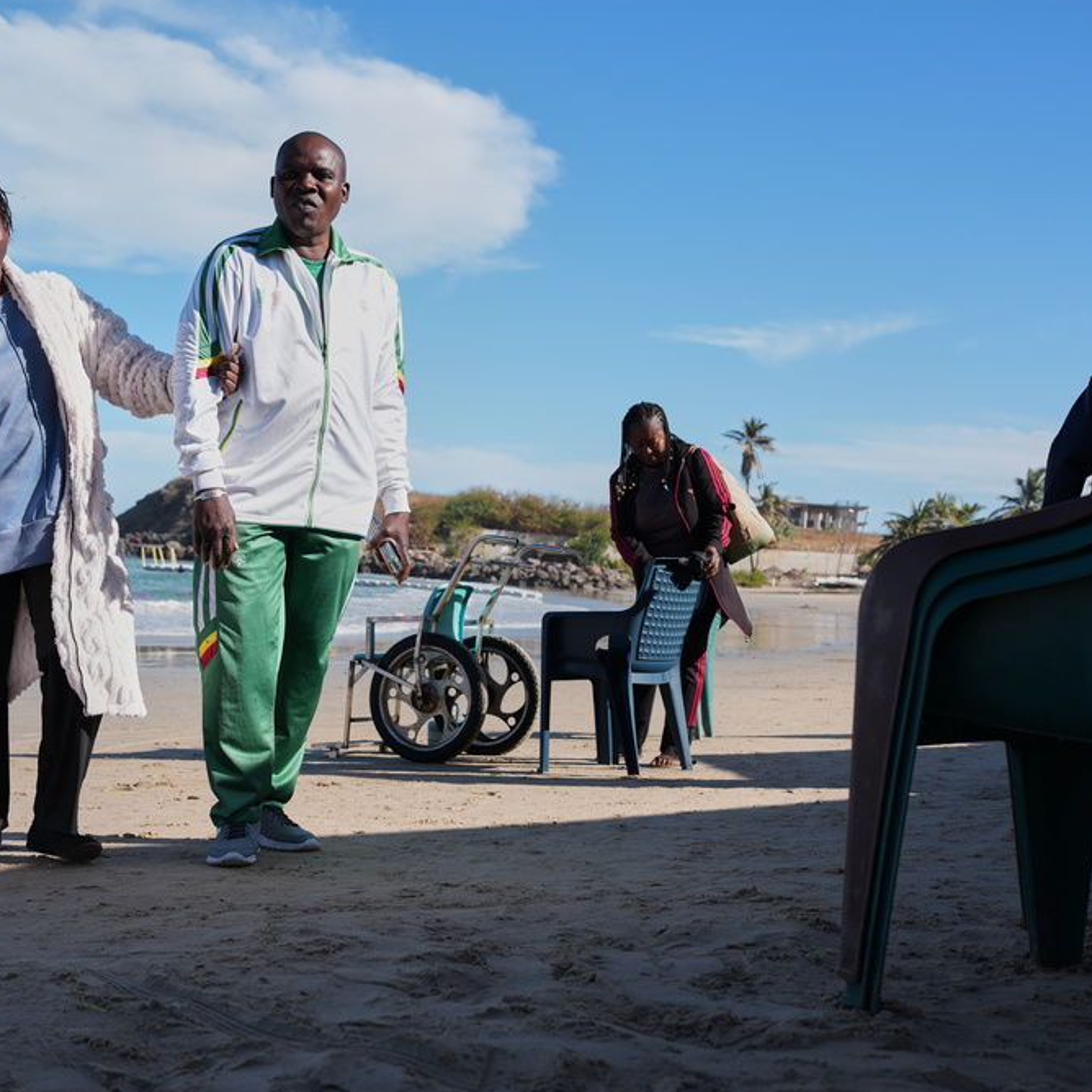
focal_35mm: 43
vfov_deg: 39.2
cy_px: 537
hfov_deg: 38.9
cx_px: 402
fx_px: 1535
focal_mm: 33
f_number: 4.5
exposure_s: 1/640
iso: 100
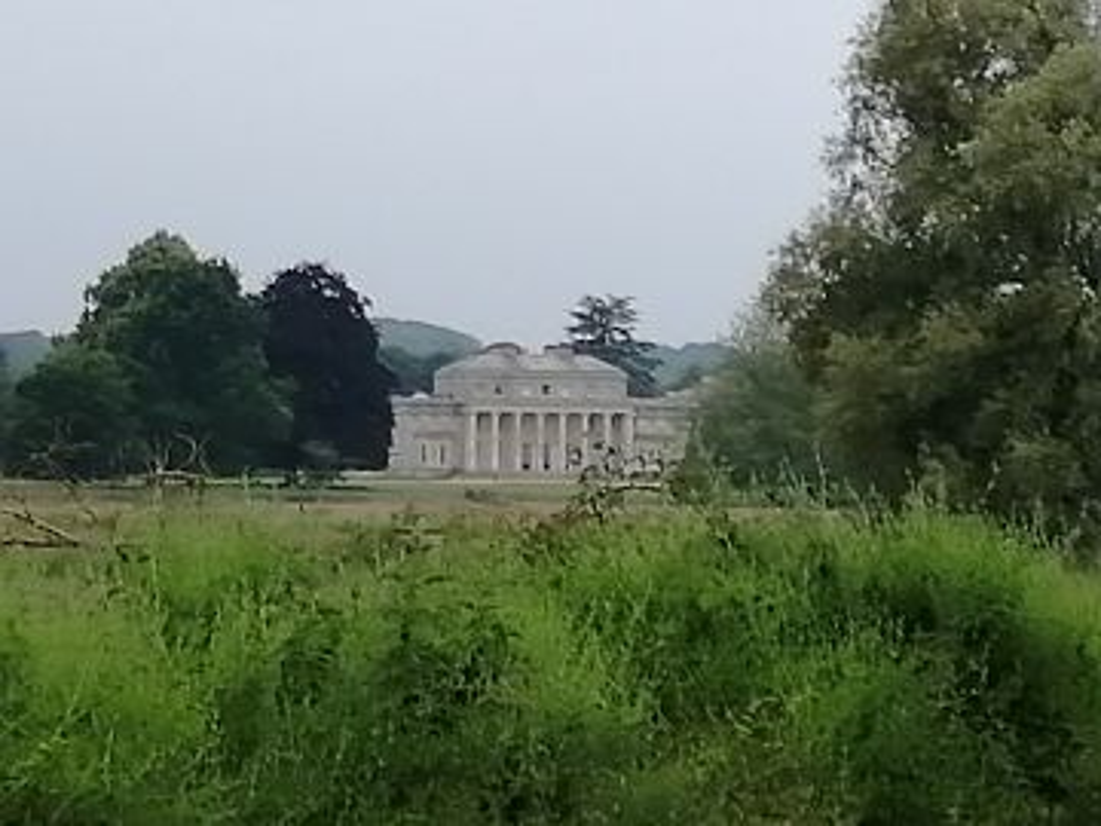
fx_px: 3308
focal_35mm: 104
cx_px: 550
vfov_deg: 14.2
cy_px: 413
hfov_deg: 18.9
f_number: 1.8
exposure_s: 1/873
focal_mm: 3.6
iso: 50
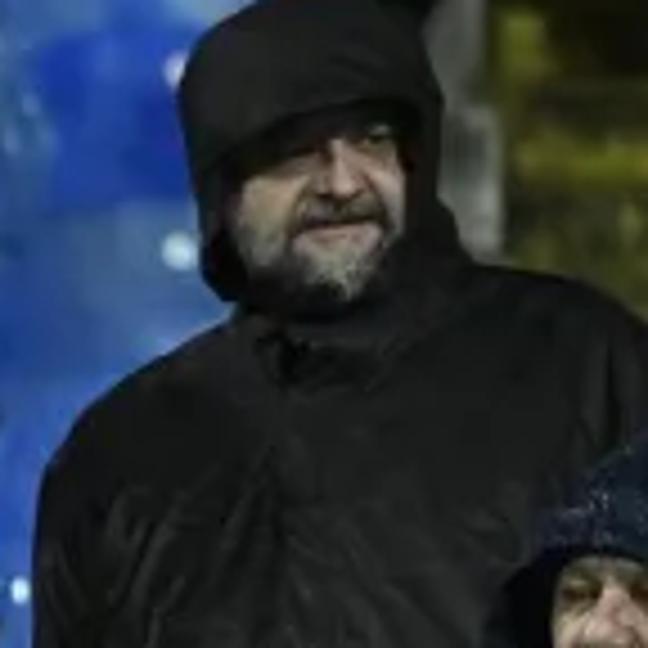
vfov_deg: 1.0
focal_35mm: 1795
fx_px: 38016
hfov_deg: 1.0
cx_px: -986
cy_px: 686
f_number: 4
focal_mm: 400
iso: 5000
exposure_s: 1/400
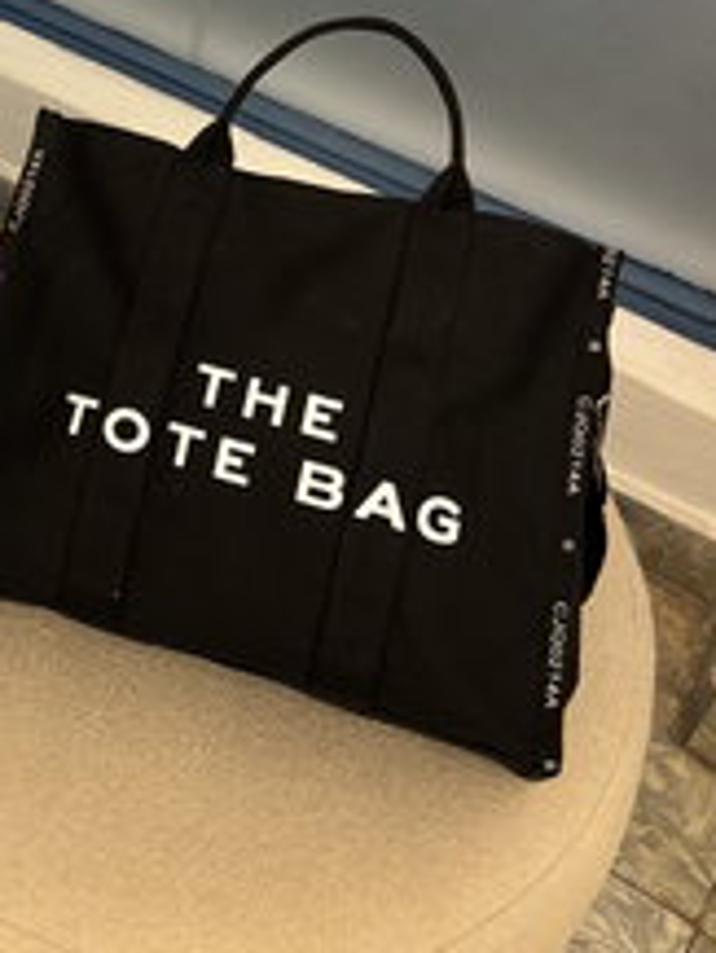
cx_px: -70
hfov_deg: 21.8
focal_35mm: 64
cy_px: 15
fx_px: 1763
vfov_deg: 28.5
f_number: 1.6
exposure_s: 1/53
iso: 200
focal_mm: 5.96
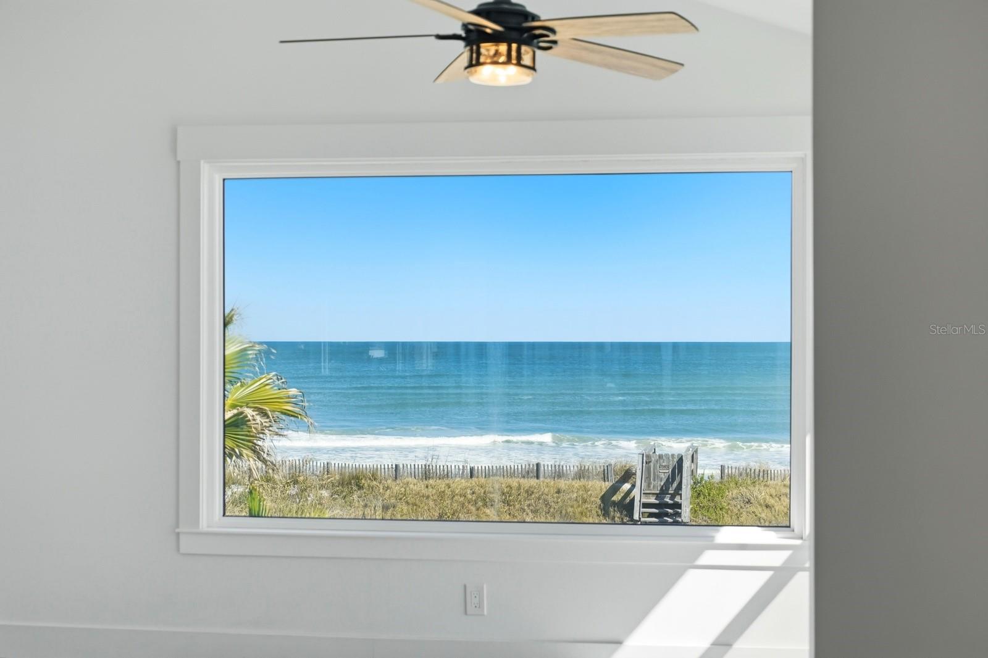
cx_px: 494
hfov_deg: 38.2
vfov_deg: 26.0
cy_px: 329
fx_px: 1427
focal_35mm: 52
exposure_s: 1/8000
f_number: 4
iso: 800
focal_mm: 35
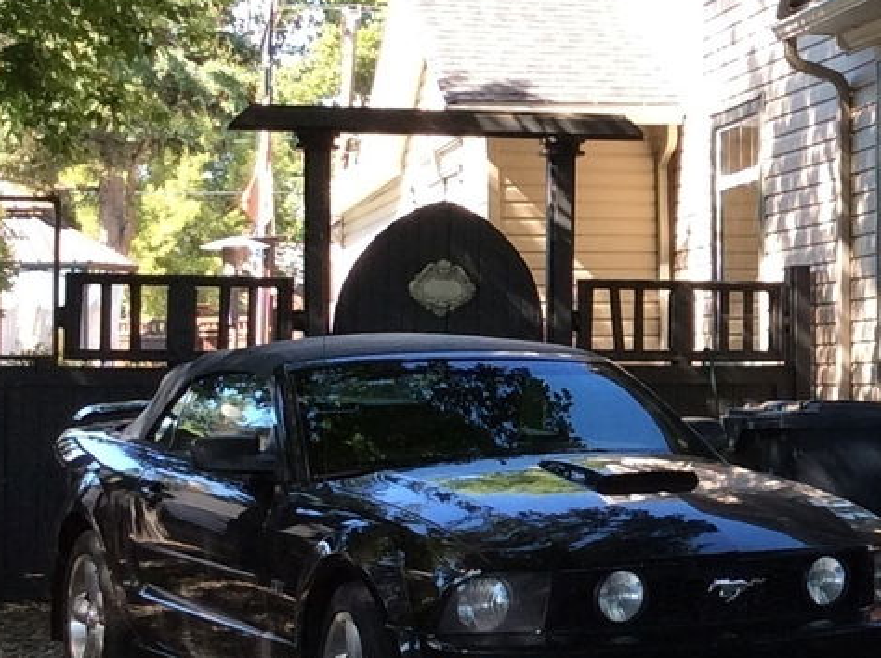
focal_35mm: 108
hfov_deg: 17.5
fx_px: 2745
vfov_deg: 13.7
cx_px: 1015
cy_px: 280
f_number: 2.4
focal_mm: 3.3
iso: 32
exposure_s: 1/139
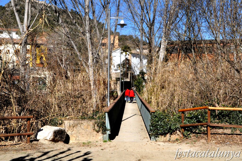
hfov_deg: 41.2
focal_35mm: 48
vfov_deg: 28.0
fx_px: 322
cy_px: 80
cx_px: 121
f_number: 18
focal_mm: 32
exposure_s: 1/1250
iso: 2000
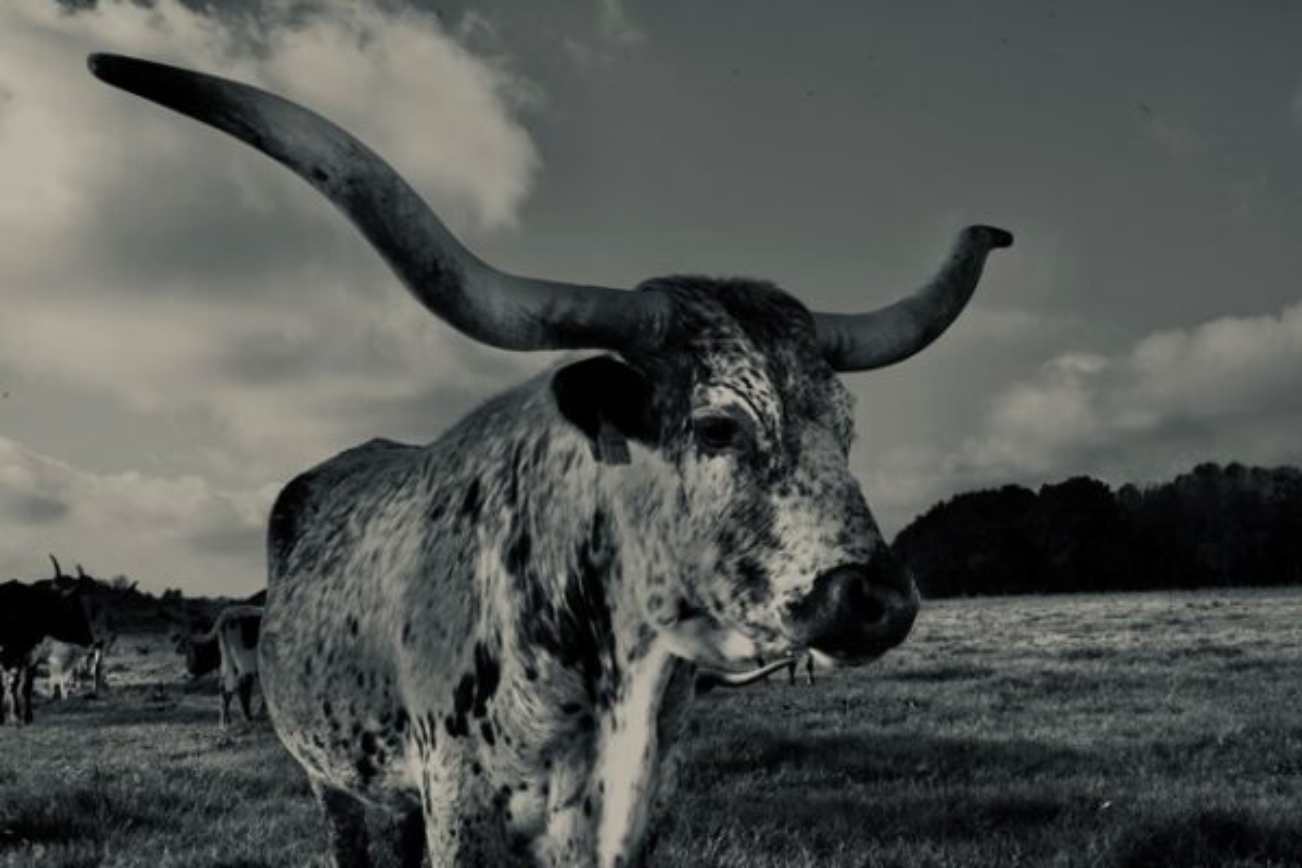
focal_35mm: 35
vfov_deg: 37.9
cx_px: 651
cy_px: 434
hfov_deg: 54.4
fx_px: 1266
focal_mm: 35
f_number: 22
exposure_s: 1/80
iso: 400
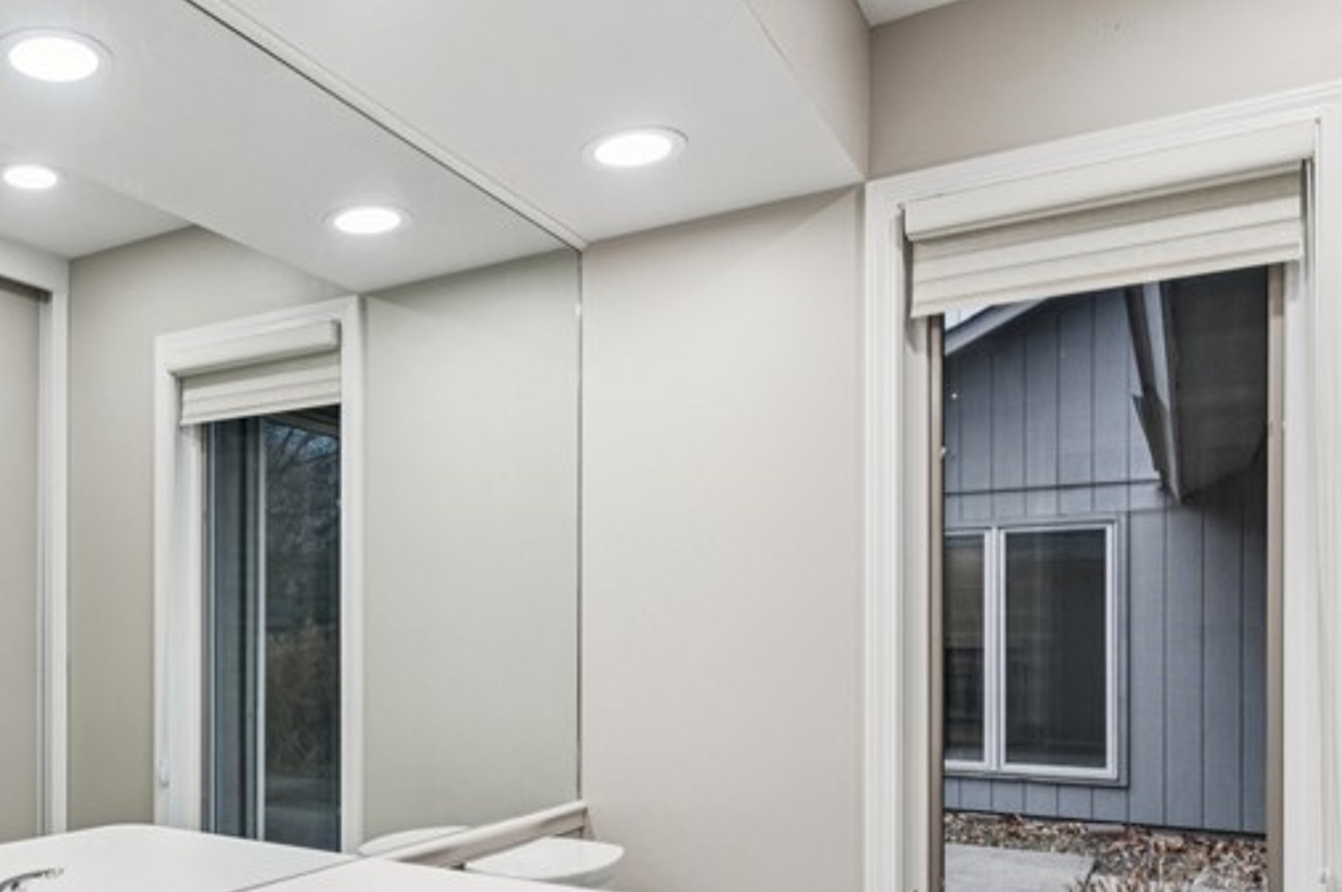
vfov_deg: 42.8
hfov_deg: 57.2
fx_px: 1117
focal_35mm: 30
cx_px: 262
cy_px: 615
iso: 200
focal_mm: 14
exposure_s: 1/50
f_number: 4.5
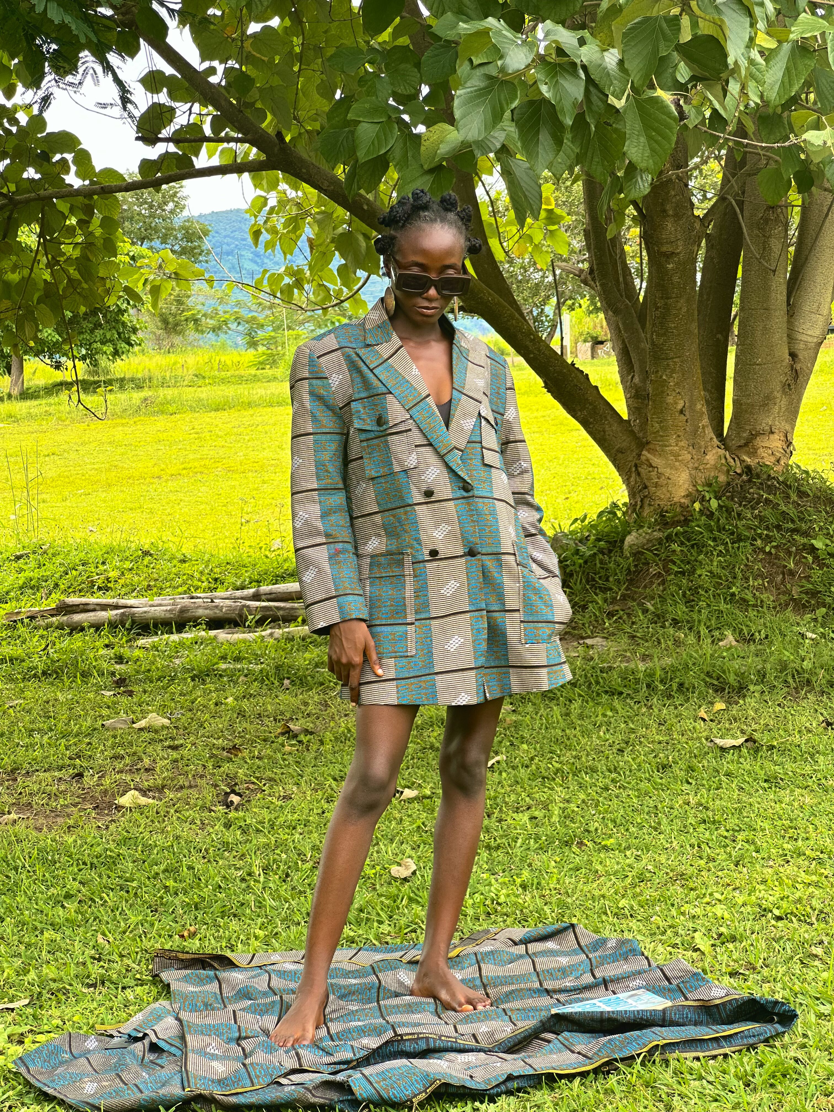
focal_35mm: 77
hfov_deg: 19.1
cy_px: 556
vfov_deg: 25.3
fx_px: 2474
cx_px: 417
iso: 32
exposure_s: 1/136
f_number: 2.8
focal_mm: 9
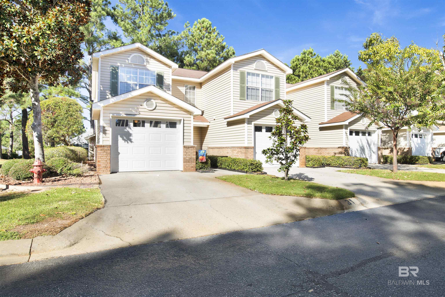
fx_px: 272
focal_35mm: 22
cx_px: 222
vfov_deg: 57.2
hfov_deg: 78.6
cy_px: 148
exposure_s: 1/100
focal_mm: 22
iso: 200
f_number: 11
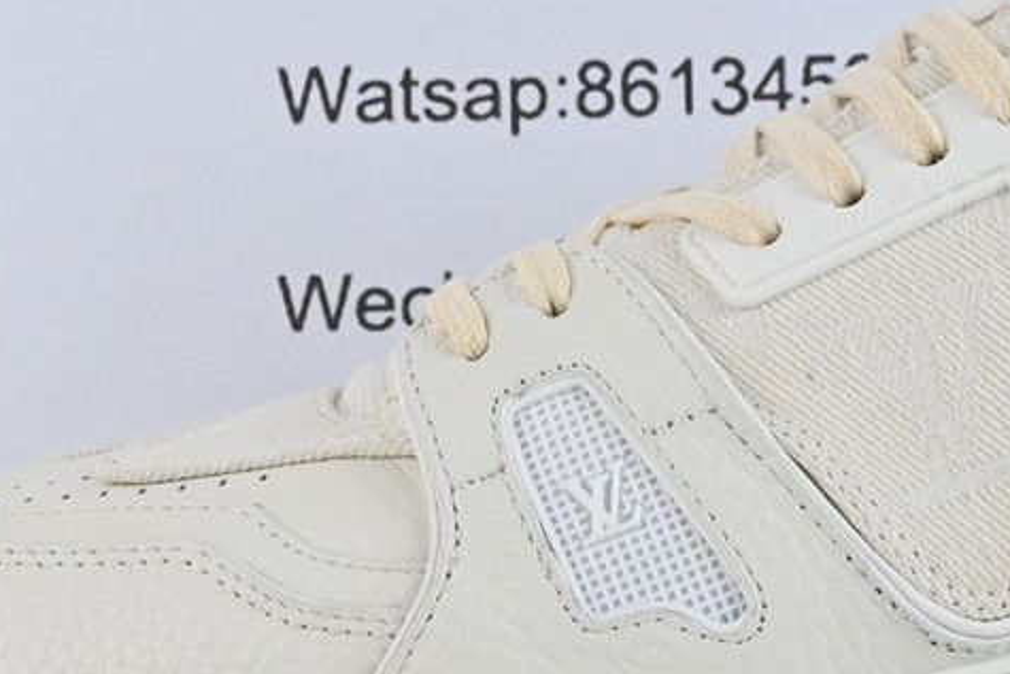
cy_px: 370
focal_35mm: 155
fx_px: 4357
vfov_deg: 8.8
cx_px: 844
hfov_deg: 13.1
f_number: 10
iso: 1000
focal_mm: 41
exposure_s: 1/100
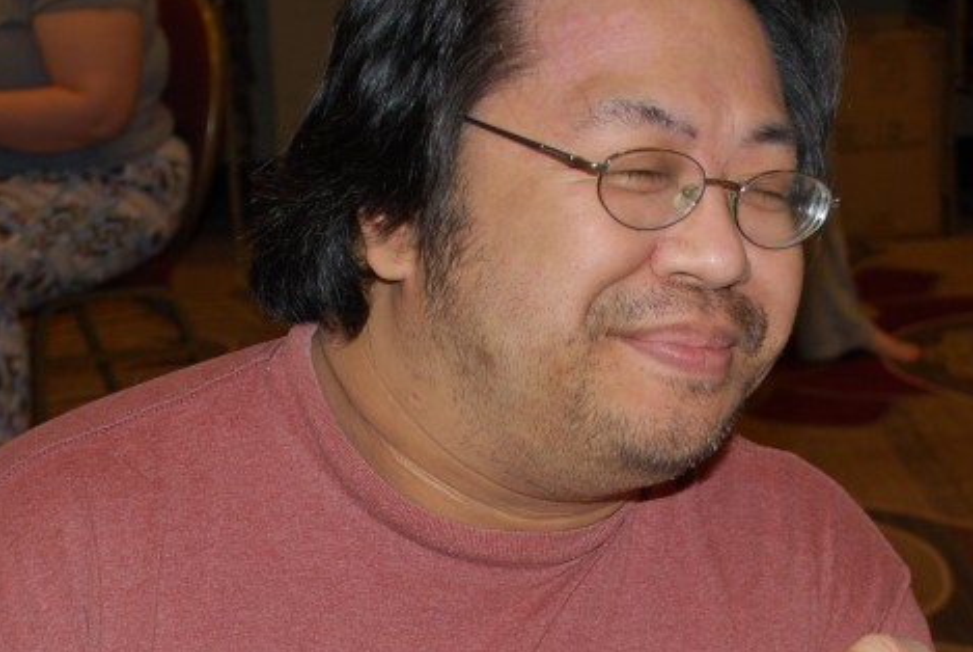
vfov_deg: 15.3
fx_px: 2381
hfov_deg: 23.1
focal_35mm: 88
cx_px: 505
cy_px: 623
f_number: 4.2
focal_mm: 24
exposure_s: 1/60
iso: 200
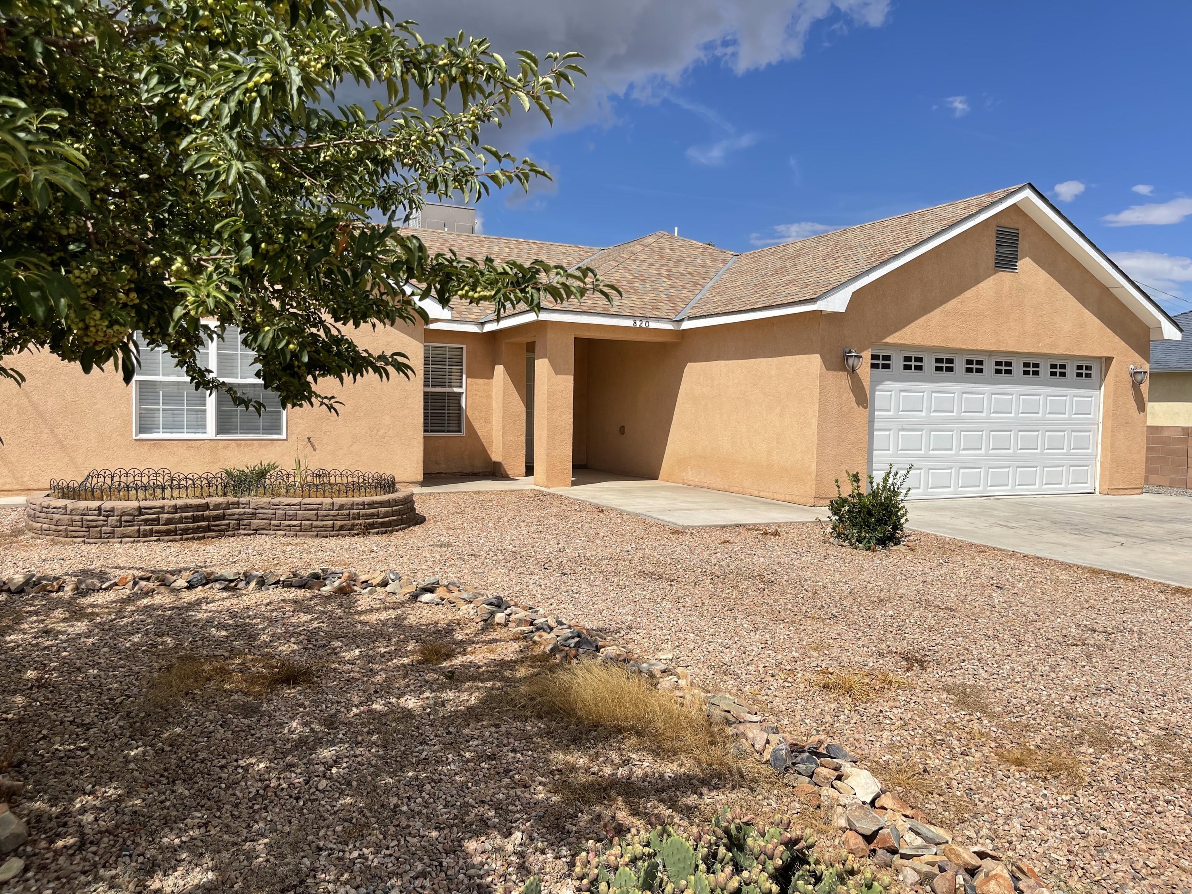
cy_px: 447
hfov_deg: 67.3
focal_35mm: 26
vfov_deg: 53.1
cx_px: 596
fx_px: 895
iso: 32
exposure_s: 1/5917
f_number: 1.6
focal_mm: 5.1
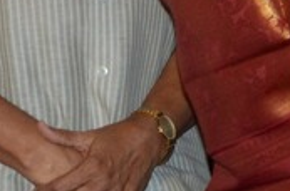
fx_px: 4738
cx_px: 439
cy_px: -196
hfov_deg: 3.5
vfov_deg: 2.3
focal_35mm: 590
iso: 1250
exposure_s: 1/60
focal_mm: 85
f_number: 8
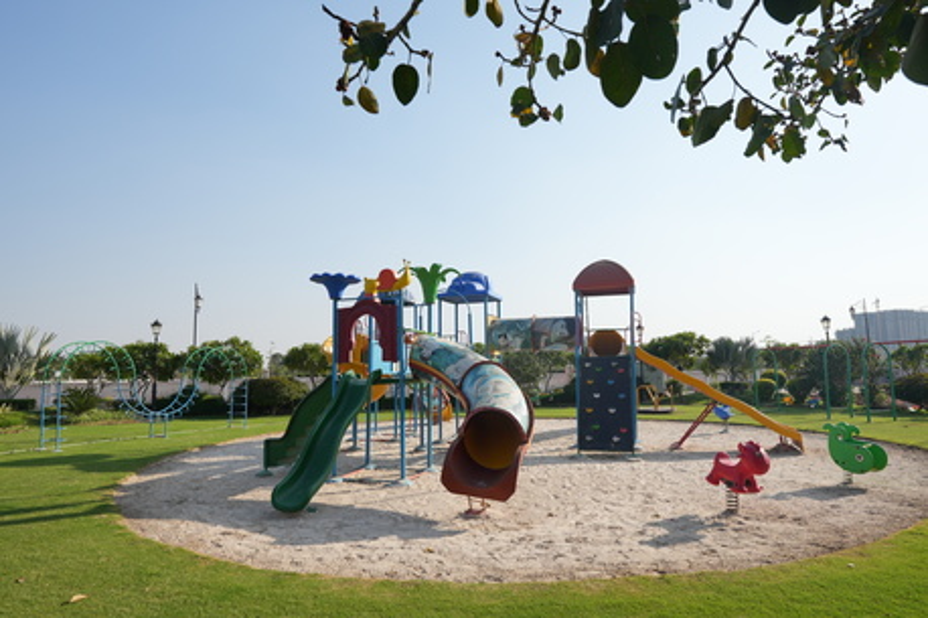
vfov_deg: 59.5
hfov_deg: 81.2
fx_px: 541
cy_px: 309
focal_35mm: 21
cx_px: 464
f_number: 5
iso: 100
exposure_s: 1/640
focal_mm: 14
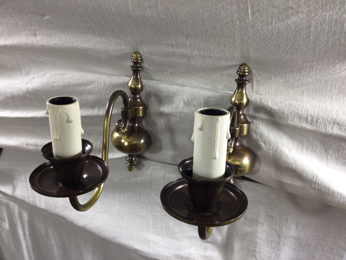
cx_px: 173
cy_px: 130
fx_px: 310
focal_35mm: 31
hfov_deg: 58.4
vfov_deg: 45.4
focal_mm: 3.3
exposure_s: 1/50
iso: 32
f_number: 2.4
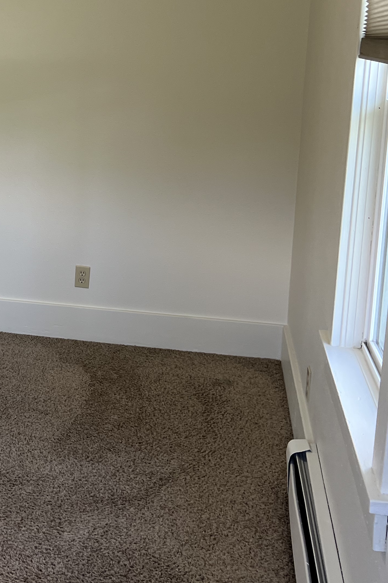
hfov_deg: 23.7
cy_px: 249
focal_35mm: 51
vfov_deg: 38.8
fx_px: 825
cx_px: -99
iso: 125
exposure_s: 1/120
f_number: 1.5
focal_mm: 5.7
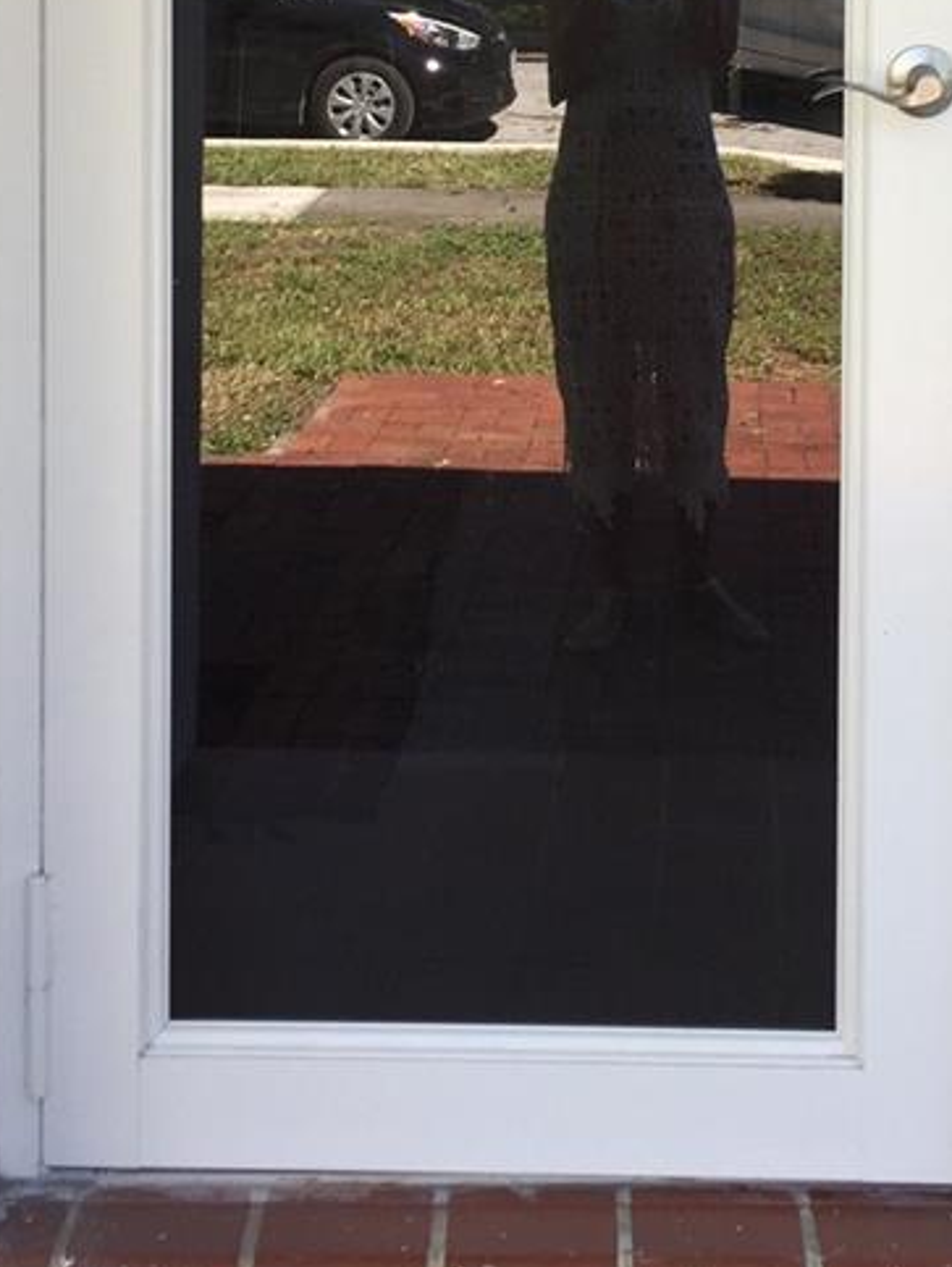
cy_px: -58
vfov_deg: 25.4
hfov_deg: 20.4
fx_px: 2637
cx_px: 595
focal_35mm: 72
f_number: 2.2
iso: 32
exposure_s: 1/128
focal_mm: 4.15
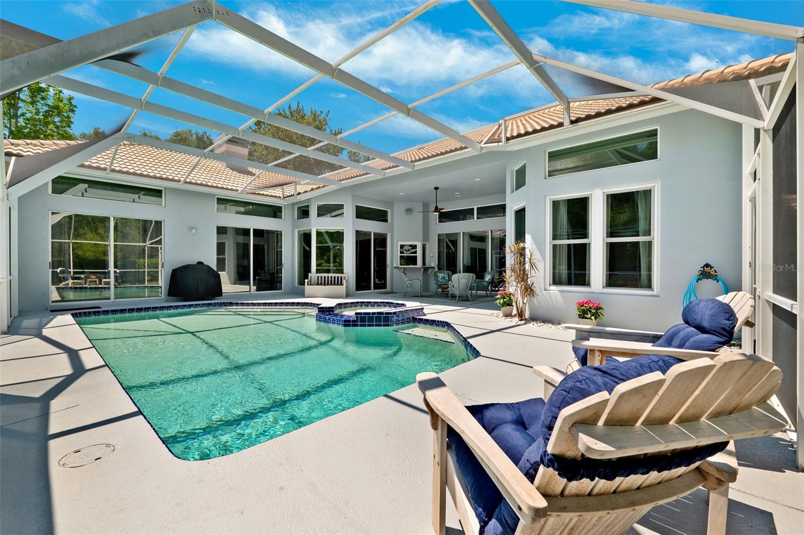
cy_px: 268
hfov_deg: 104.3
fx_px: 313
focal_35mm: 14
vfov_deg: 81.2
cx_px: 402
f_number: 8
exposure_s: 1/60
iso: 100
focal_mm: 14
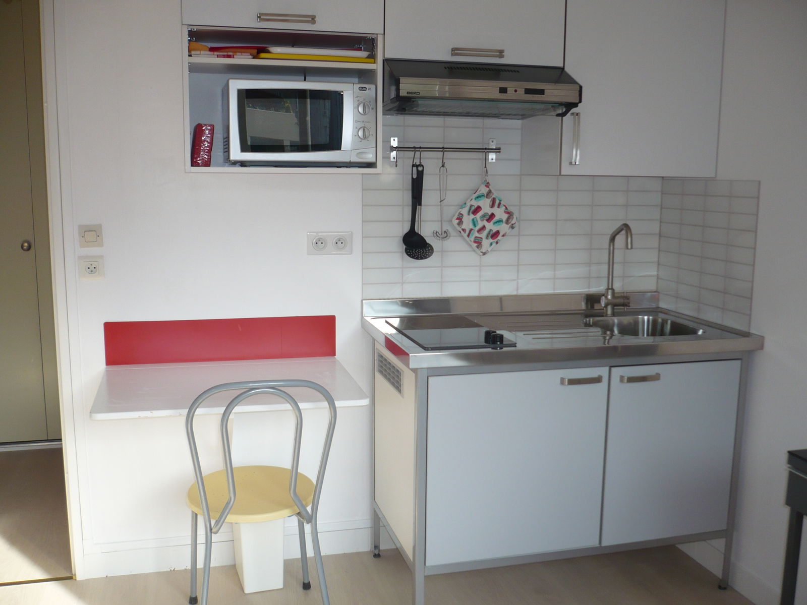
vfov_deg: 40.7
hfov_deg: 52.6
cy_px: 302
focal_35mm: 35
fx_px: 816
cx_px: 404
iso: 100
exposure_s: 1/160
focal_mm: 5.8
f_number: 2.8
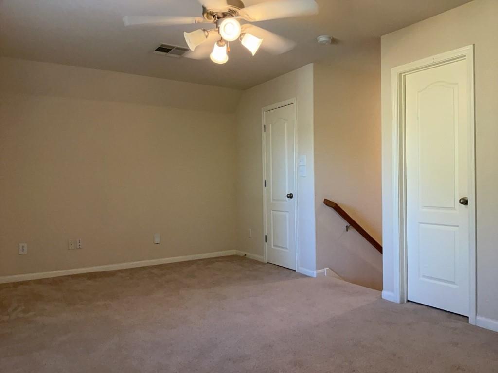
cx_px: 249
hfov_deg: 65.3
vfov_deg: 51.4
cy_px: 186
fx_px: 388
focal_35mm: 27
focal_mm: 3
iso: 125
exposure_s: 1/60
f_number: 1.8
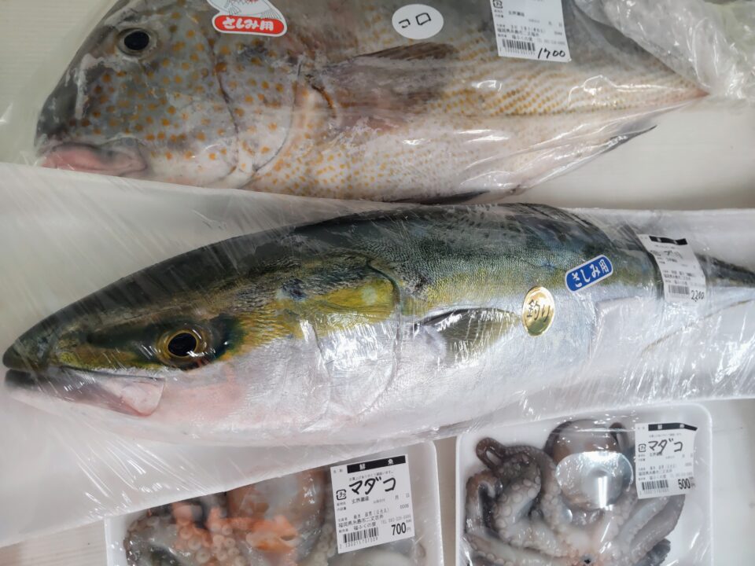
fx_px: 523
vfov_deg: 56.8
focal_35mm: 24
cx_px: 378
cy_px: 283
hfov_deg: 71.6
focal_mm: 3.43
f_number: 2
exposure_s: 1/50
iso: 150
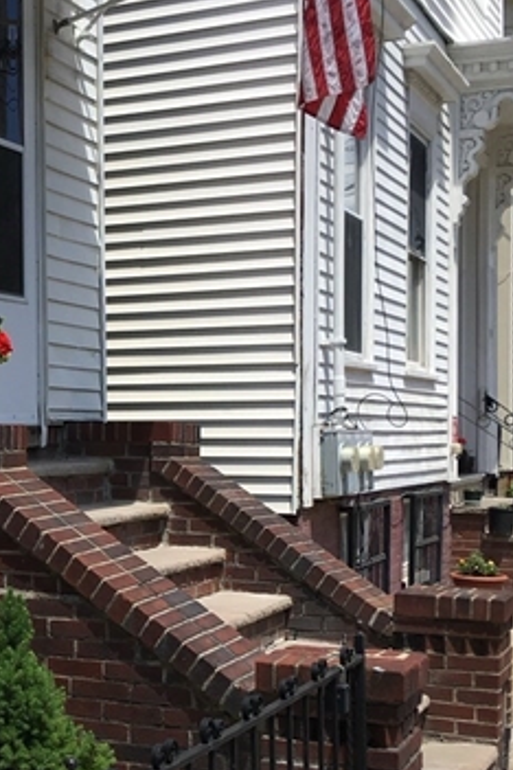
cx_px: -68
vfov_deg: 30.4
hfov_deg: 19.6
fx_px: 1411
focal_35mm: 66
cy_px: 487
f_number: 2.2
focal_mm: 4.15
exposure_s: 1/1350
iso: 25
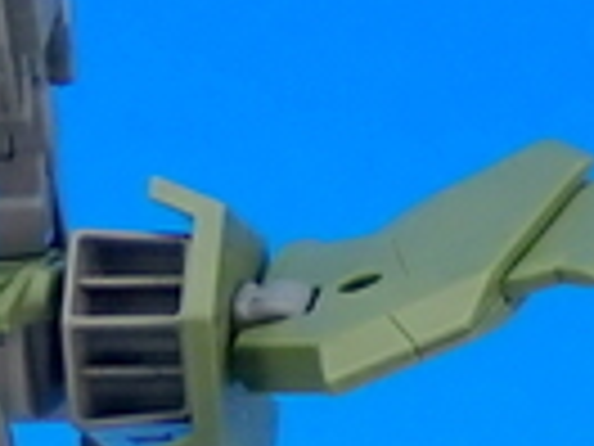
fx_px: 6641
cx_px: -346
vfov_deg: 3.8
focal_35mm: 387
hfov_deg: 5.1
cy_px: 1104
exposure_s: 1/30
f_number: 3.2
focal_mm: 9.01
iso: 100
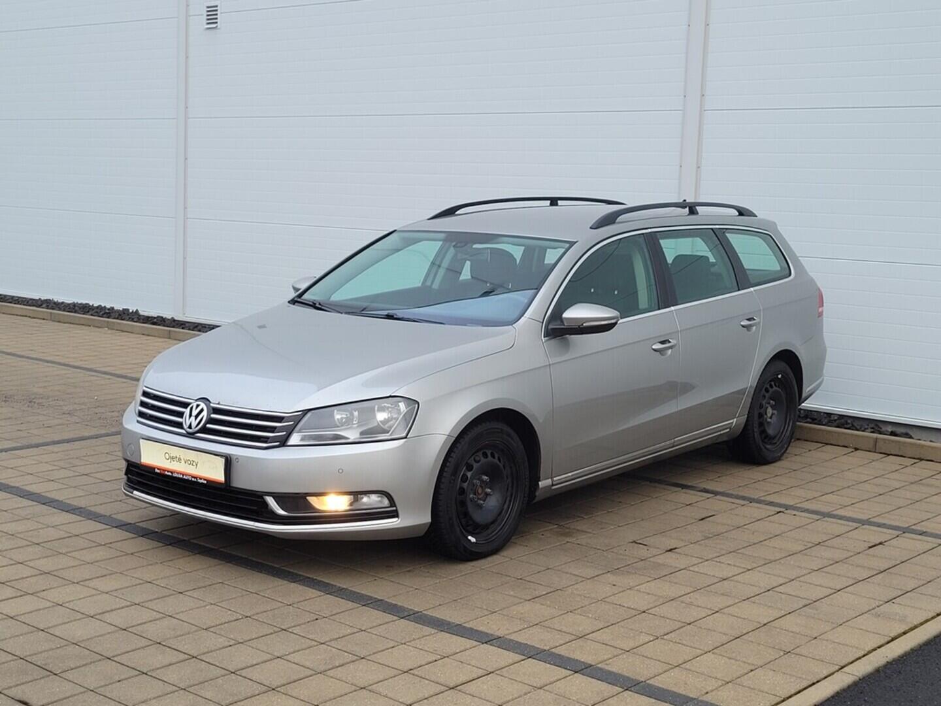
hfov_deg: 67.3
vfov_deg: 53.1
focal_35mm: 26
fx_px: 707
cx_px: 470
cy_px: 353
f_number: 1.8
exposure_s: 1/218
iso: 40
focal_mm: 5.4
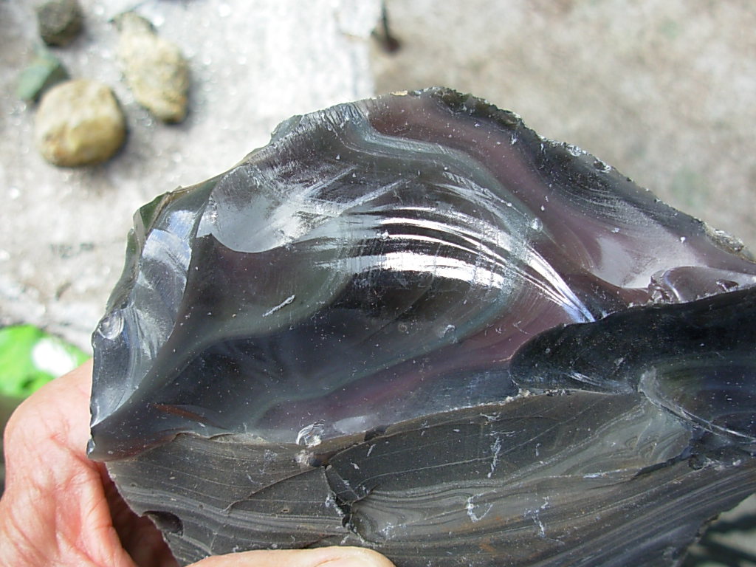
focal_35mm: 38
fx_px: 830
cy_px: 284
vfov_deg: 37.7
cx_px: 378
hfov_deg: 49.0
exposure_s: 1/76.1
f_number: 2.9
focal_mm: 6.3
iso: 50
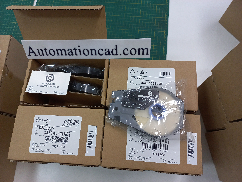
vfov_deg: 54.9
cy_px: 91
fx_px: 175
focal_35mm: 25
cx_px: 121
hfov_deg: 69.4
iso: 160
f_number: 1.8
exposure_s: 1/49
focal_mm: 4.6
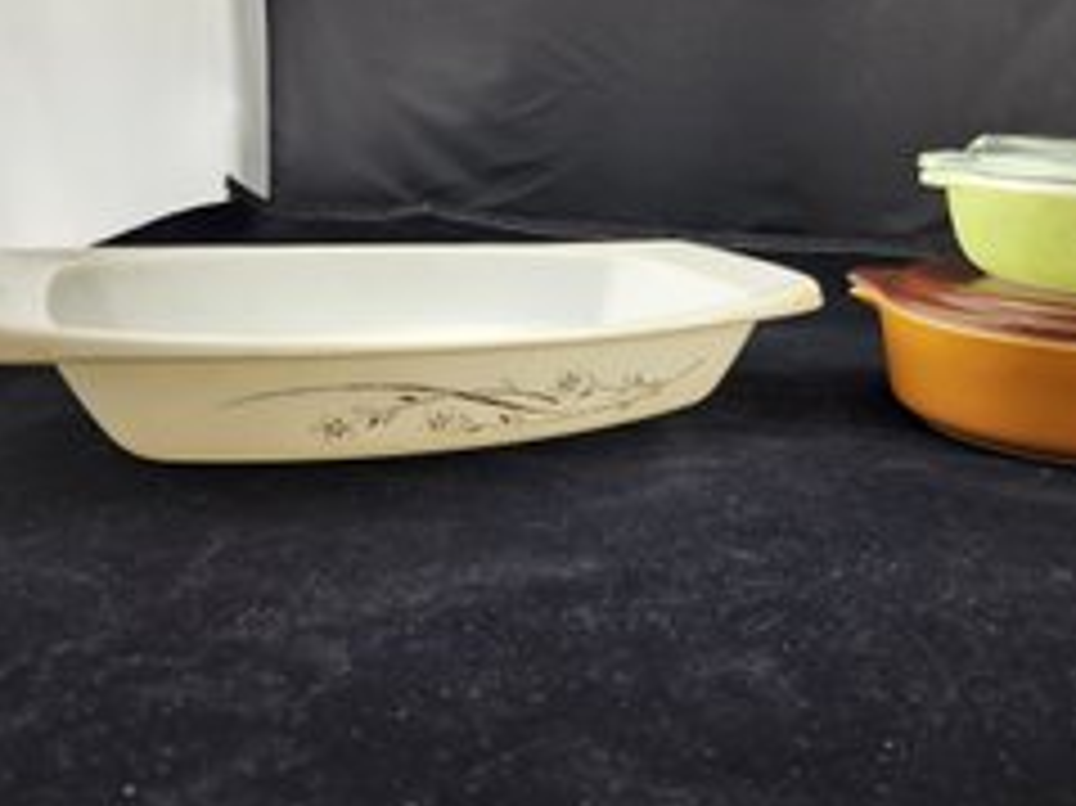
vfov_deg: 42.8
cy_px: 349
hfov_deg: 54.6
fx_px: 1025
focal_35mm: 33
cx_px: 691
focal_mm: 6.4
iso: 25
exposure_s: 1/120
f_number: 1.8
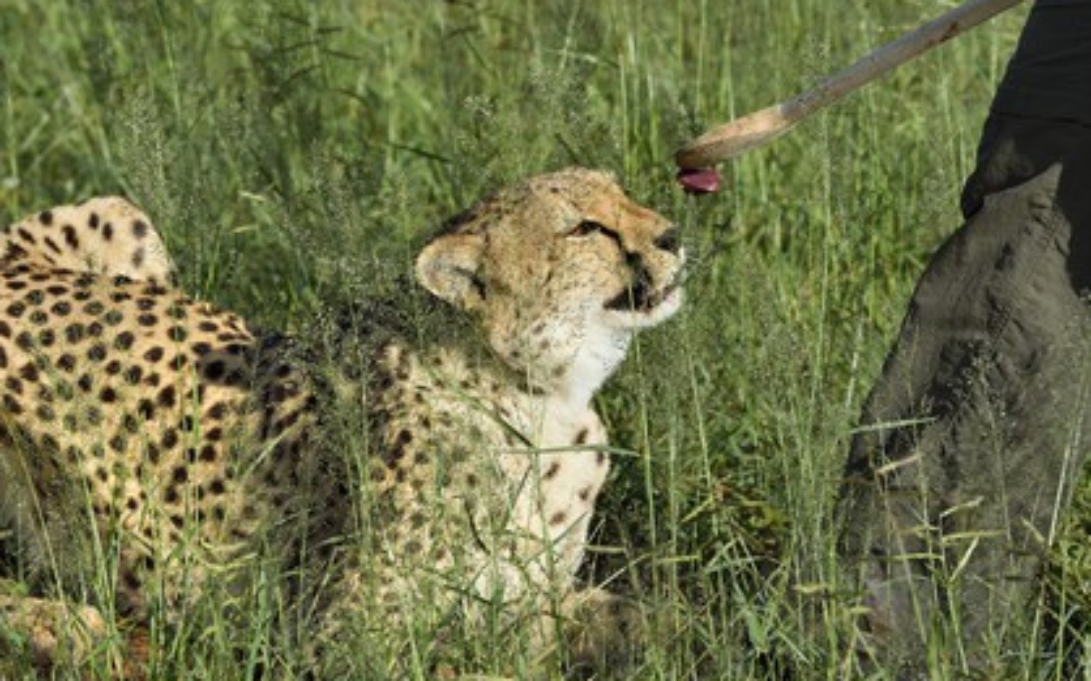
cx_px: 546
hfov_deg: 10.2
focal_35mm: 205
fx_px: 6094
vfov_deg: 6.4
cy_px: 350
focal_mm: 200
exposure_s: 1/1000
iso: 400
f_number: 10
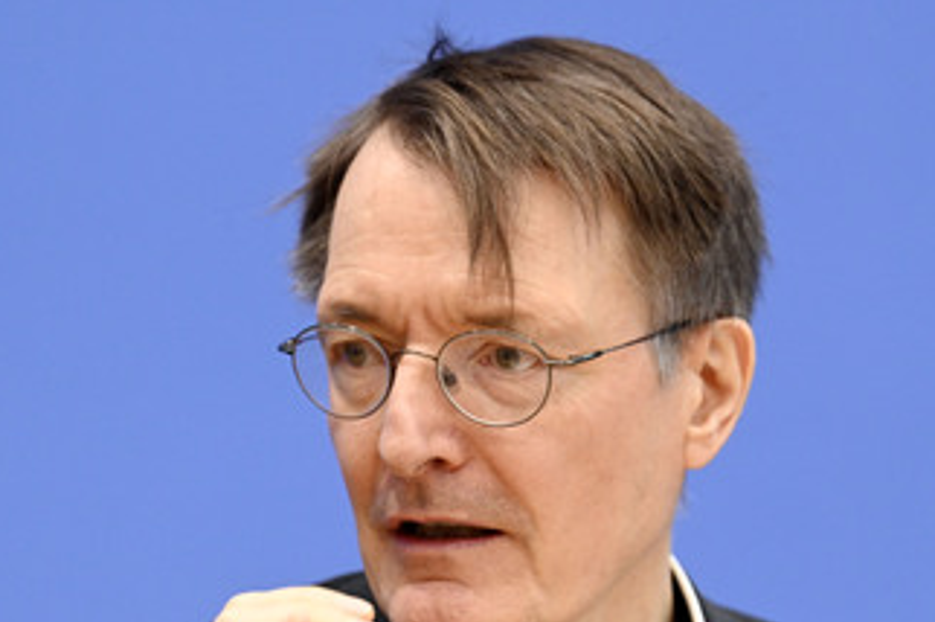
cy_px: 407
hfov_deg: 8.4
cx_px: 454
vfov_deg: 5.6
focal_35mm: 245
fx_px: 6357
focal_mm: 175
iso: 5000
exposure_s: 1/500
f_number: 5.6
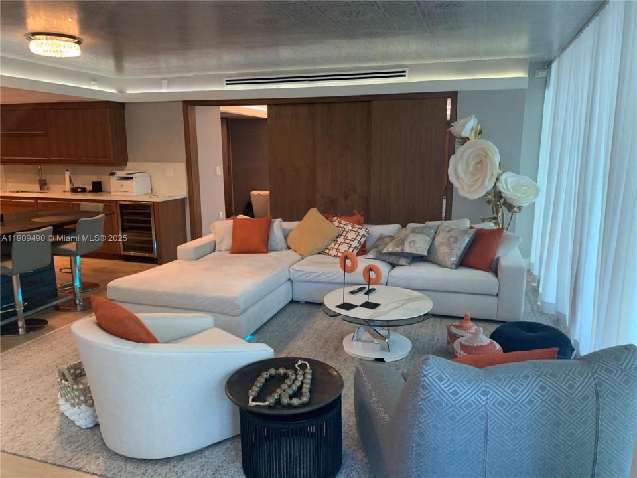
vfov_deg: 53.1
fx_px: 478
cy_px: 239
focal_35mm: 26
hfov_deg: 67.3
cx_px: 318
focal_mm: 4.25
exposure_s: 1/60
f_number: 1.8
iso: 200
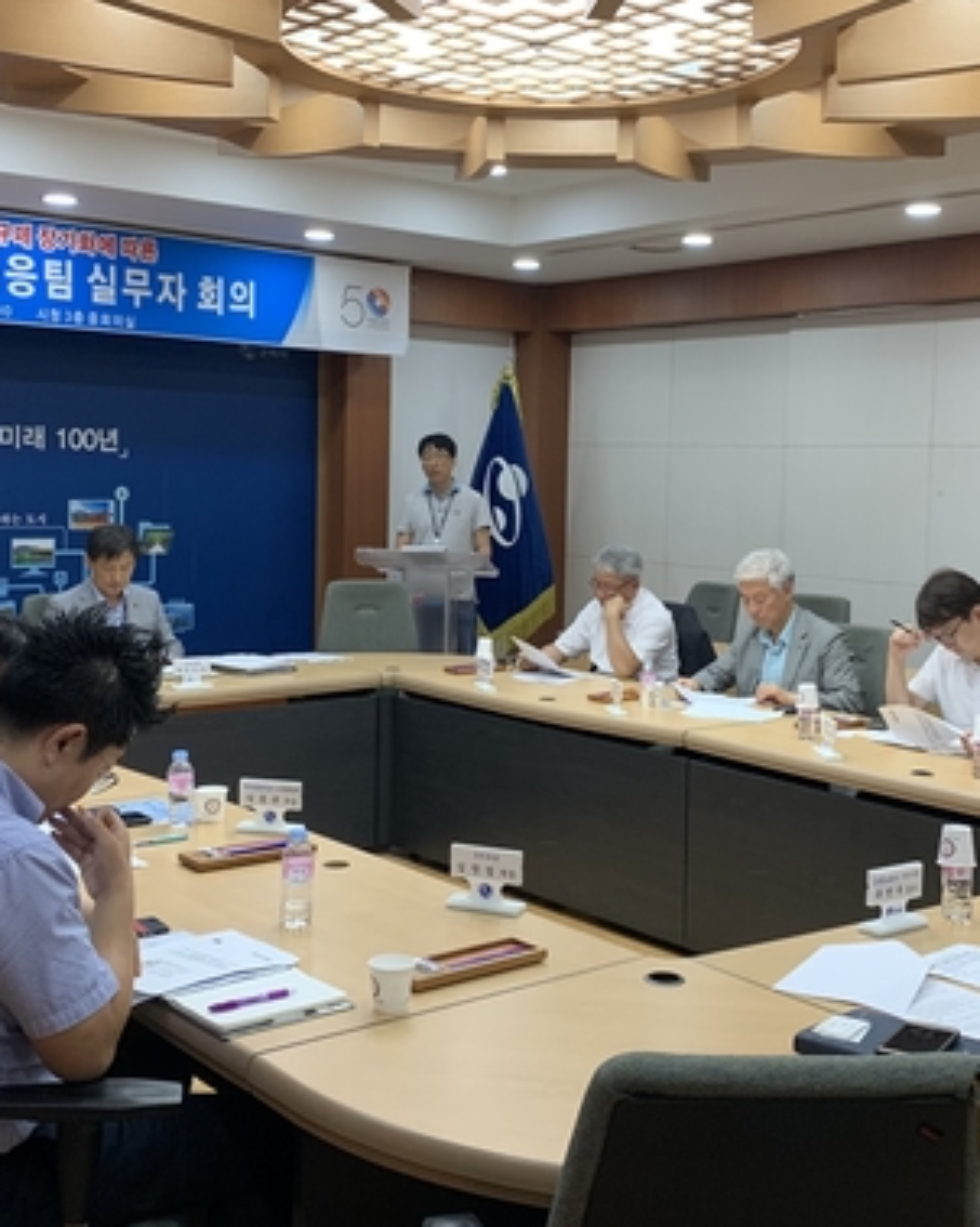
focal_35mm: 43
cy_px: 568
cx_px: 526
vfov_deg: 42.9
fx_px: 1560
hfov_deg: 34.9
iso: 125
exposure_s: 1/60
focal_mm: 4.25
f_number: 1.8
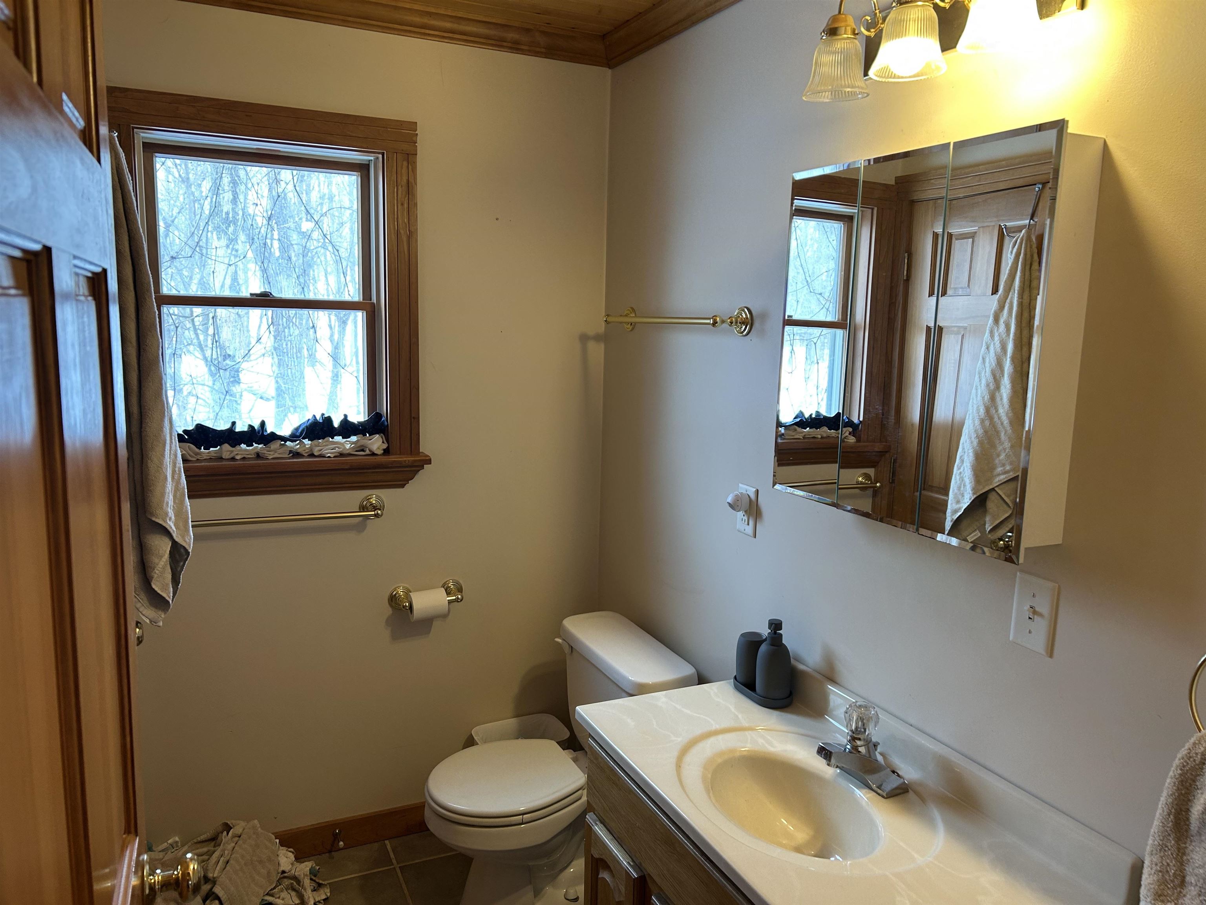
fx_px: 906
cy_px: 452
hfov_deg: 67.3
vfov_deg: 53.1
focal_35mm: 26
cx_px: 603
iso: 64
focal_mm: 5.7
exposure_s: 1/60
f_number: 1.5
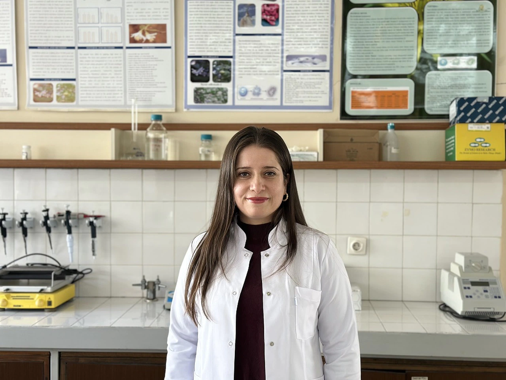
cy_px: 190
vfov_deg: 30.3
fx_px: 702
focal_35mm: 48
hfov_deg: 39.7
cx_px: 253
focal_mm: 6.86
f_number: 1.78
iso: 80
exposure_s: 1/50
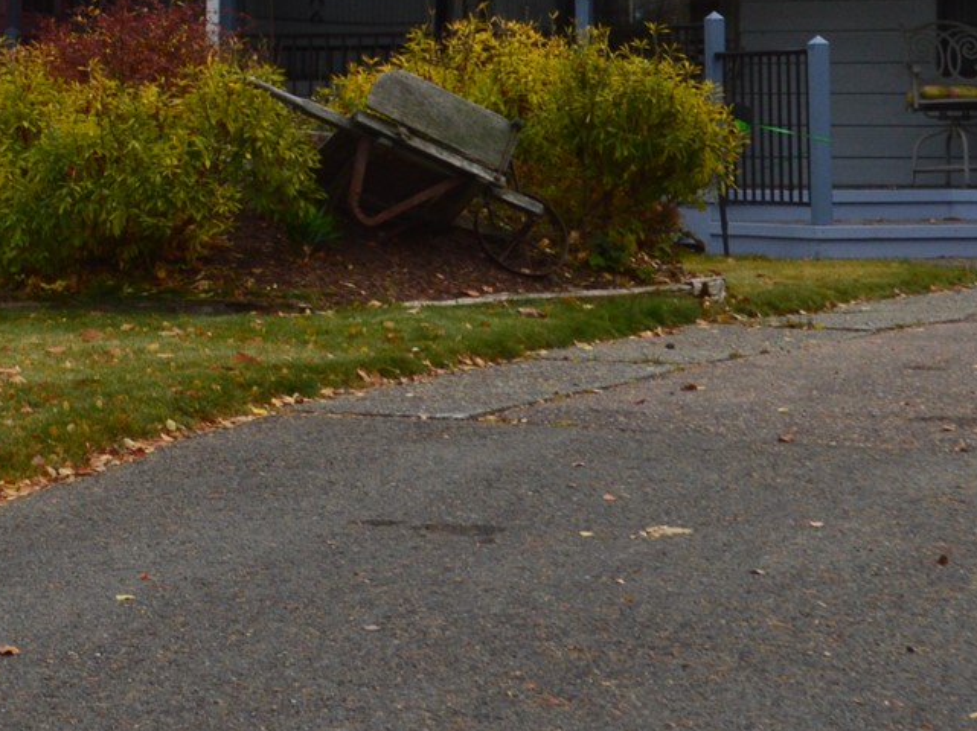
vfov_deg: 10.7
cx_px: 104
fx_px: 3865
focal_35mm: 137
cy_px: -88
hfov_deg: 14.3
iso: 400
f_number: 9
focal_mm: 28
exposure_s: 1/160
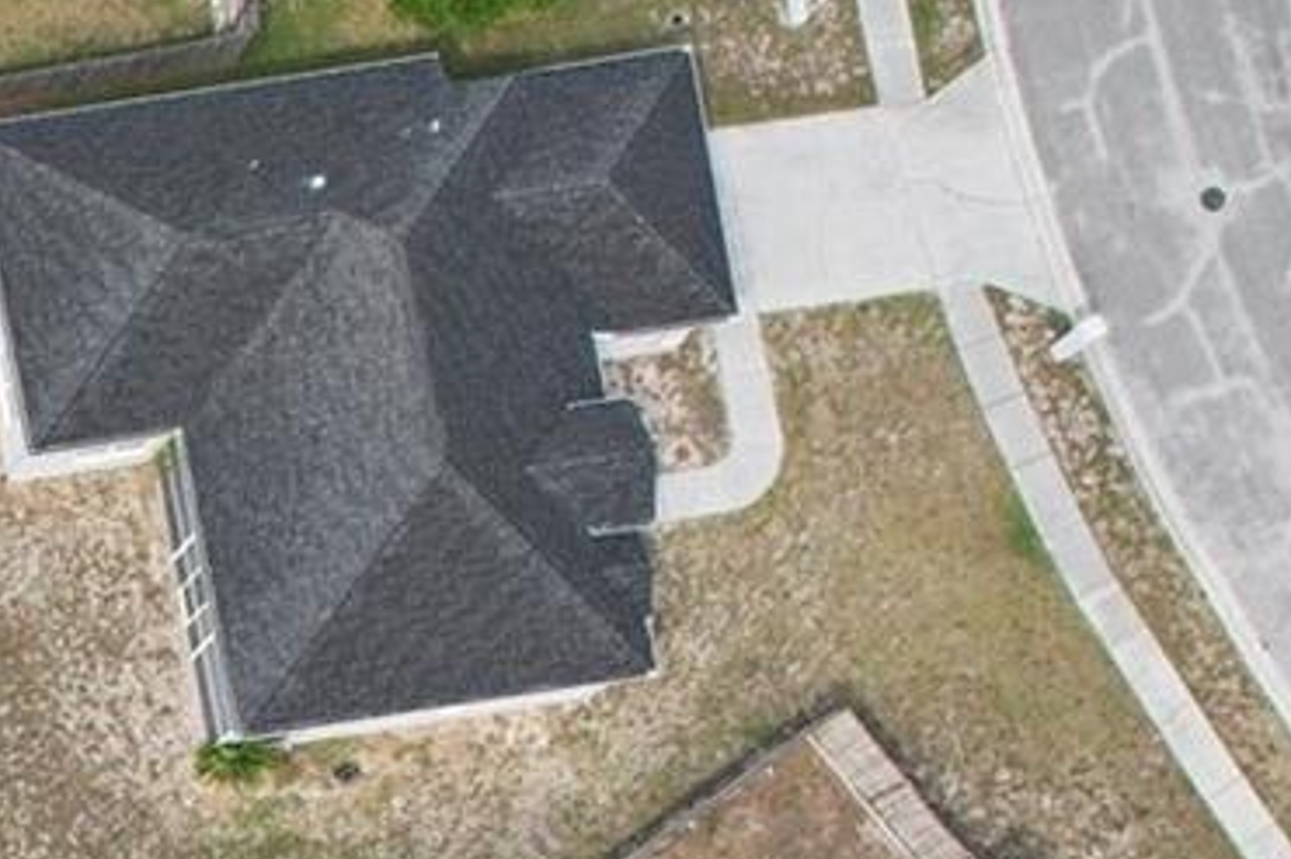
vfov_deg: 12.6
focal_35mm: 95
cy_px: 1735
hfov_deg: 17.6
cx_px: -981
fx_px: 3405
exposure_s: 1/640
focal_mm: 8.4
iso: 100
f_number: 2.8
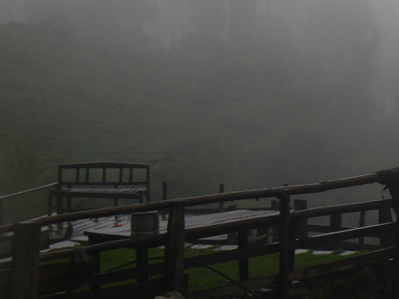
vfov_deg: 12.3
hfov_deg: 15.8
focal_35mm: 118
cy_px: -51
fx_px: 1360
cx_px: 521
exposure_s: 1/125
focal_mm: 7.5
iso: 50
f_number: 4.2
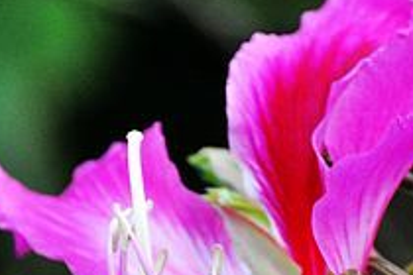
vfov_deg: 0.8
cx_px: 503
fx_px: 19627
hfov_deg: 1.2
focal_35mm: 1711
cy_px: 290
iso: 800
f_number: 5.6
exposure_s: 1/100
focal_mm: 300
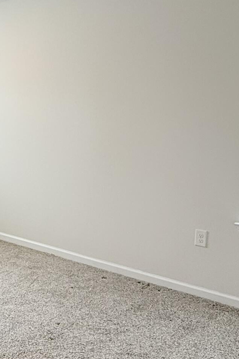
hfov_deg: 27.3
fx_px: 458
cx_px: -8
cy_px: 173
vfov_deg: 42.7
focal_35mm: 46
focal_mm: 2.22
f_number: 2.2
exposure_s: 1/120
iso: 100
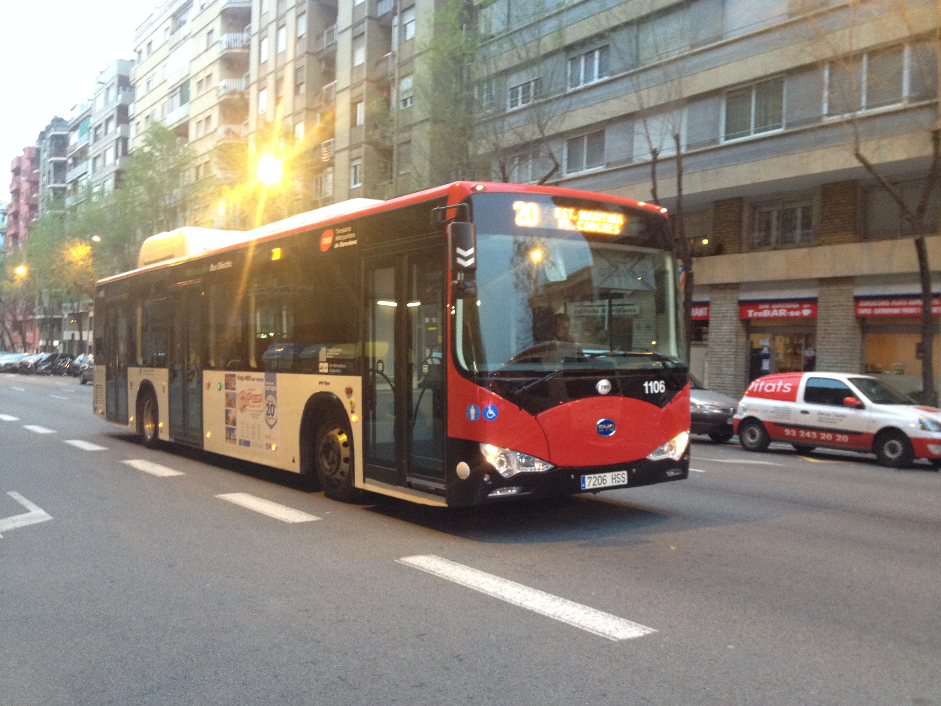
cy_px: 353
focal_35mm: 35
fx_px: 951
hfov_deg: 52.6
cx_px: 470
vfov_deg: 40.7
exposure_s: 1/20
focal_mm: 4.28
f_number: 2.4
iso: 200
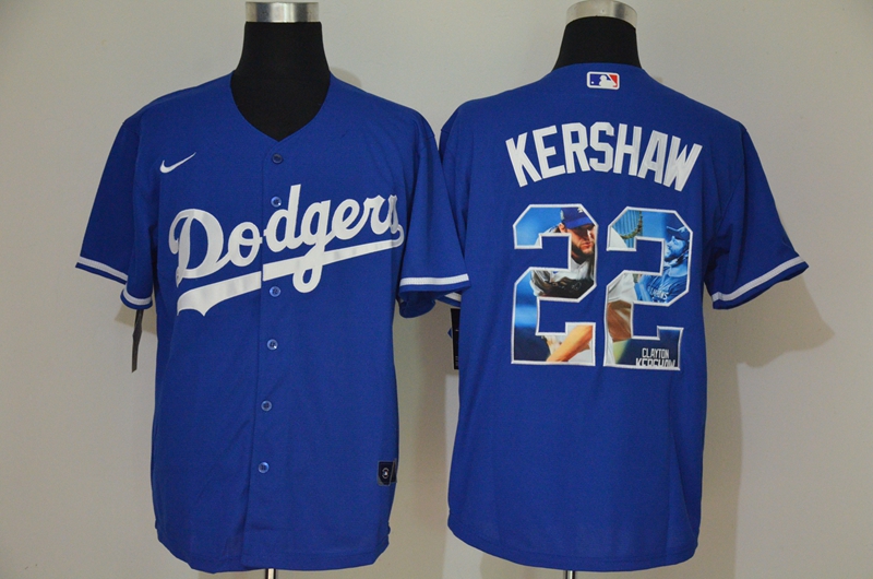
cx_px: 436
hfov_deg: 27.0
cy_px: 290
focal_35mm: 75
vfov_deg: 18.1
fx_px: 1815
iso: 4000
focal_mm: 50
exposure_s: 1/50
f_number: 4.8
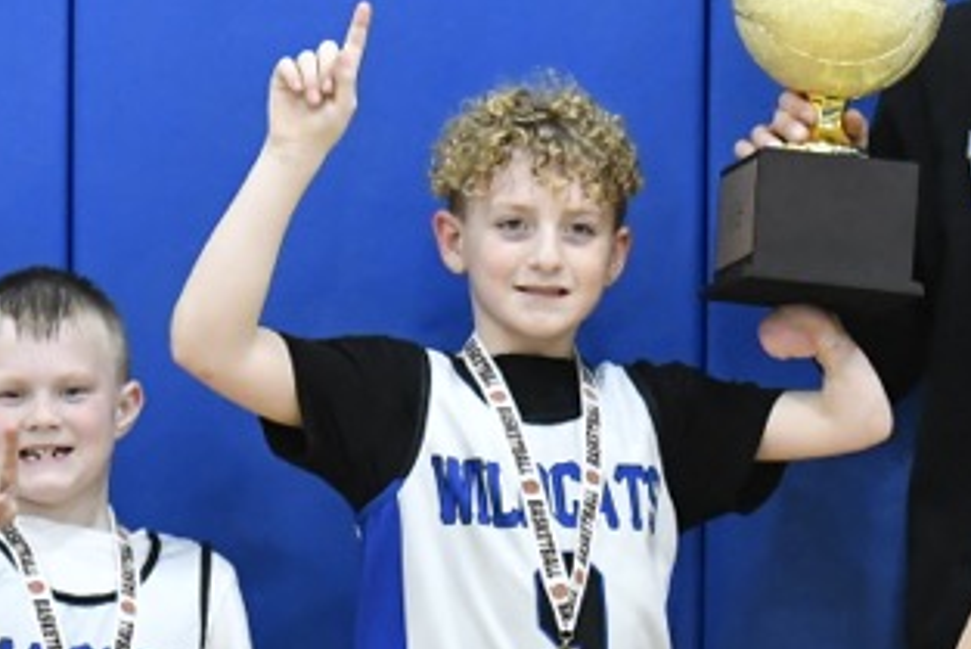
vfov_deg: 3.4
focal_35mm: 402
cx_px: 686
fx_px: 10847
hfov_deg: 5.1
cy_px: 562
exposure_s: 1/640
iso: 2500
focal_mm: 70
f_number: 2.8
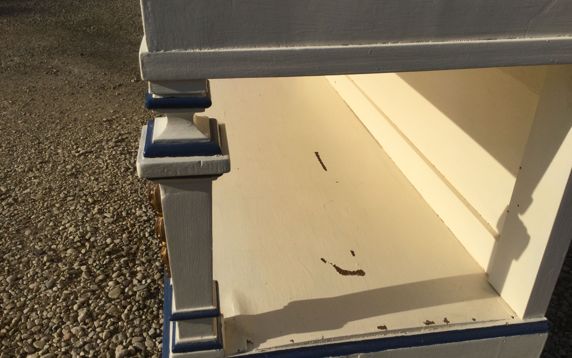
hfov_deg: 58.1
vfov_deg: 38.3
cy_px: 181
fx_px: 514
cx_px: 286
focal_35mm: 33
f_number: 2.4
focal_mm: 3.3
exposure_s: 1/3135
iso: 25
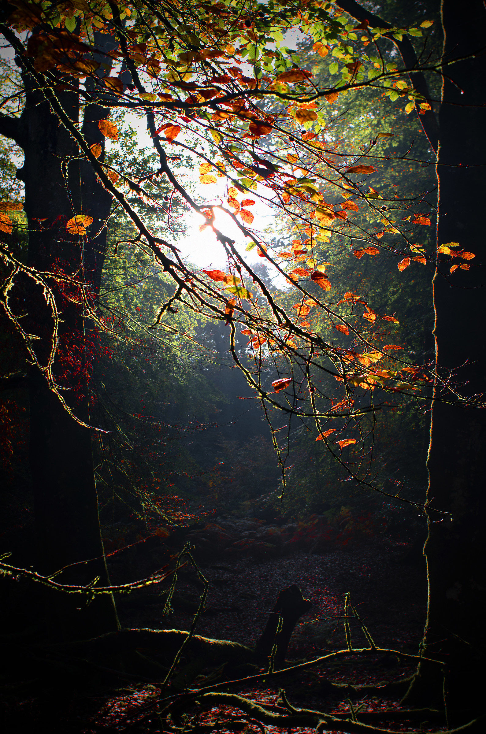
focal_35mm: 42
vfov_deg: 46.5
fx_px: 855
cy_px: 367
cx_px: 243
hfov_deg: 31.7
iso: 100
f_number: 5.6
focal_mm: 28
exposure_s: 1/160
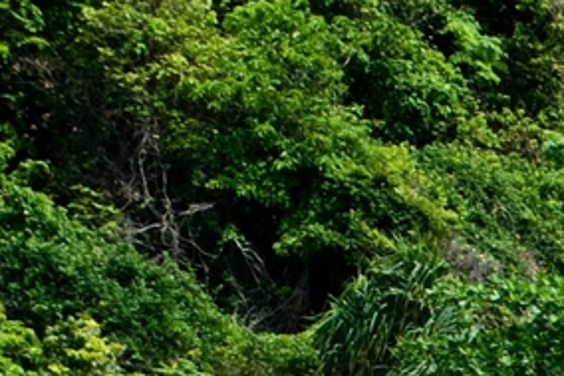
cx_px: 1487
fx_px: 12338
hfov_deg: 2.6
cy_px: 825
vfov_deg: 1.7
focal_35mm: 788
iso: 200
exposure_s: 1/125
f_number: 16
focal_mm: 140
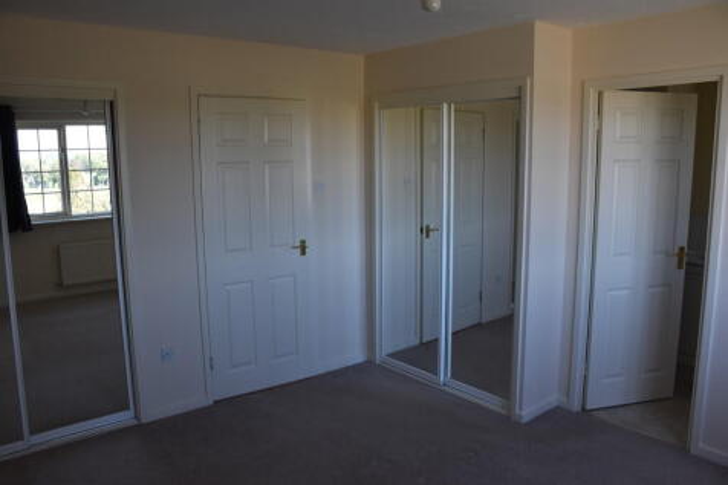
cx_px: 364
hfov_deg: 67.4
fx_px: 546
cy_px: 242
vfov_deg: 47.9
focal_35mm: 27
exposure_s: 1/125
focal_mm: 18
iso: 400
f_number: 5.6
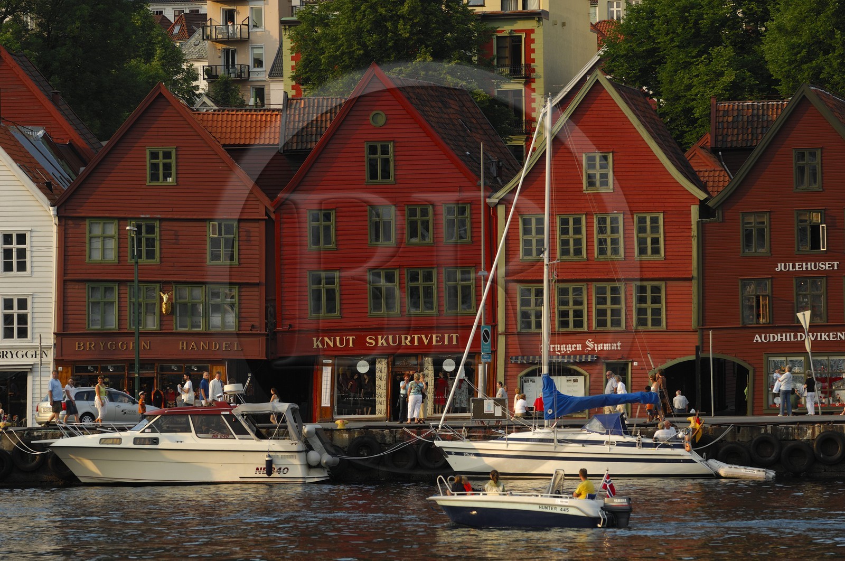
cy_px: 280
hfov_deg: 9.2
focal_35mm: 225
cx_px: 422
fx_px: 5274
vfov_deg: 6.1
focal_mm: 150
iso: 100
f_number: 4.5
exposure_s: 1/200
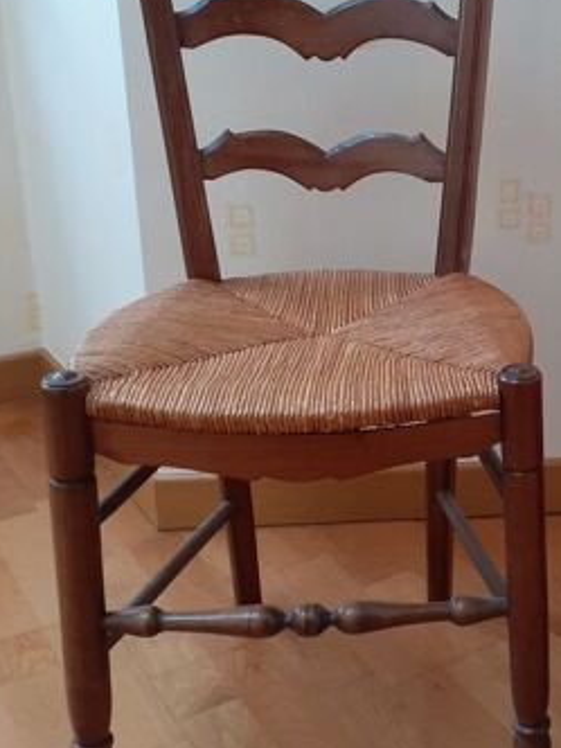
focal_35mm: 52
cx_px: 518
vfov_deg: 36.7
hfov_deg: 26.9
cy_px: 291
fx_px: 1124
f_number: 1.9
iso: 125
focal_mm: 3.6
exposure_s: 1/50
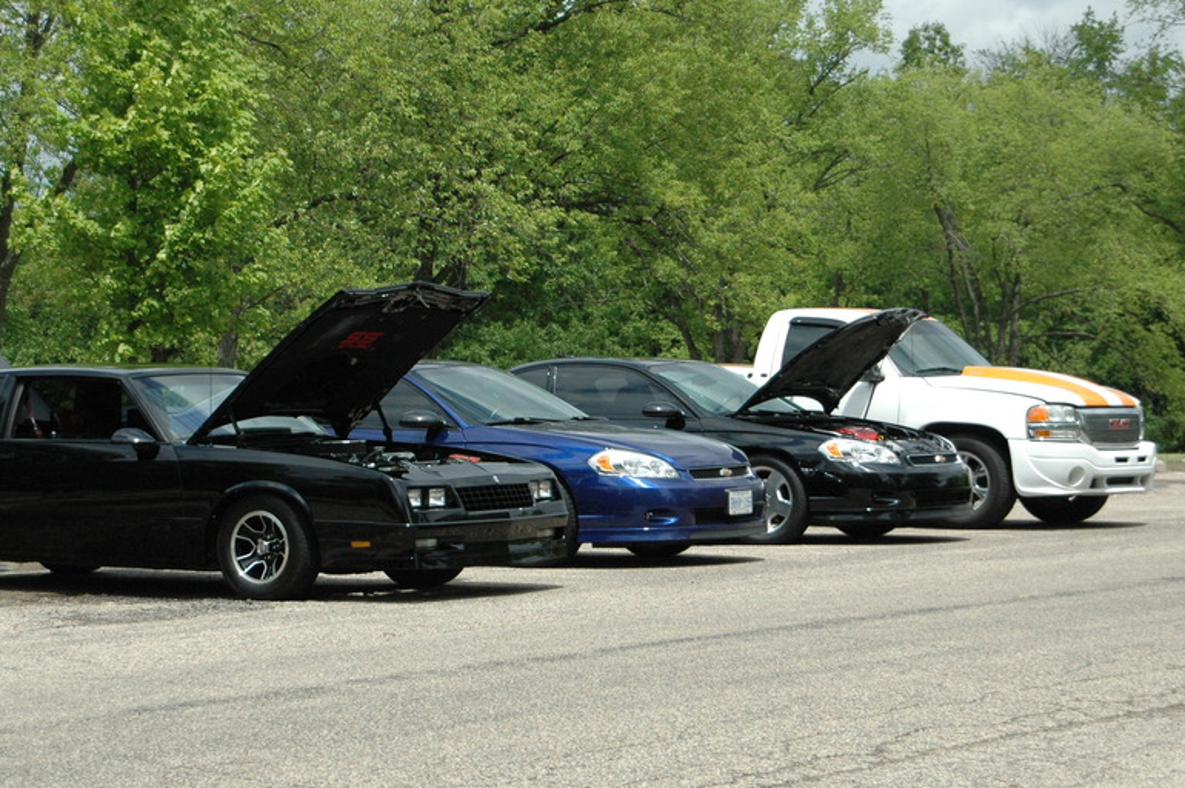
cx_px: 443
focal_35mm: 110
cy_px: 322
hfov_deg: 18.6
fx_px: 3607
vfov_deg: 12.5
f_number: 4.8
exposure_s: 1/3200
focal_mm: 55
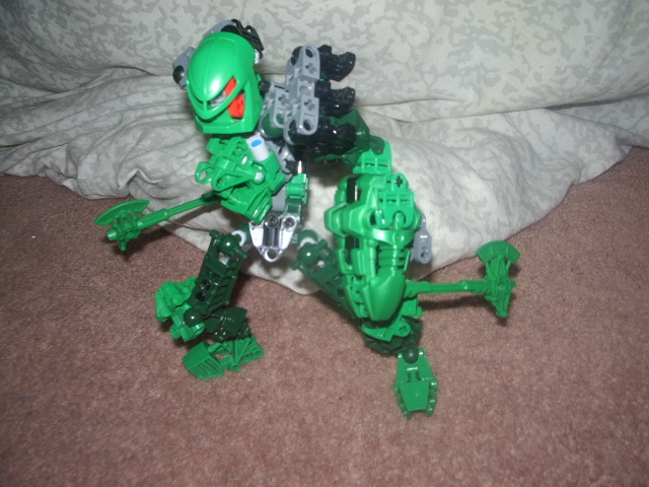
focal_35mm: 35
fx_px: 656
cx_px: 324
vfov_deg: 40.7
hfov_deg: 52.6
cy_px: 244
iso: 100
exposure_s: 1/40
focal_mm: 5.8
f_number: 4.3
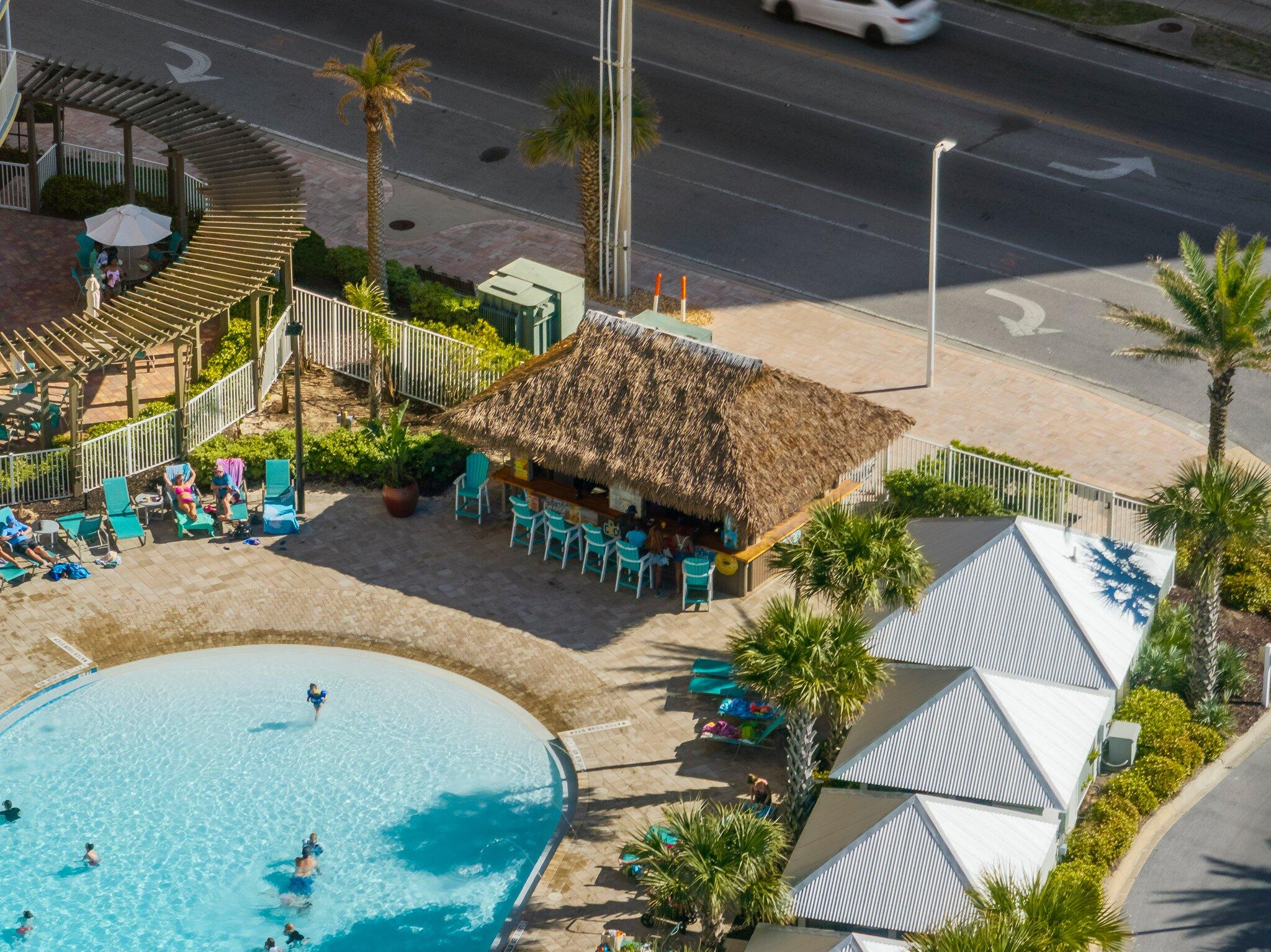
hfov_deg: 11.9
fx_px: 6092
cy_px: 476
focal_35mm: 166
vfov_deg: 8.9
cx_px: 636
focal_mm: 30.71
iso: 110
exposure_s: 1/30
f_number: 3.4
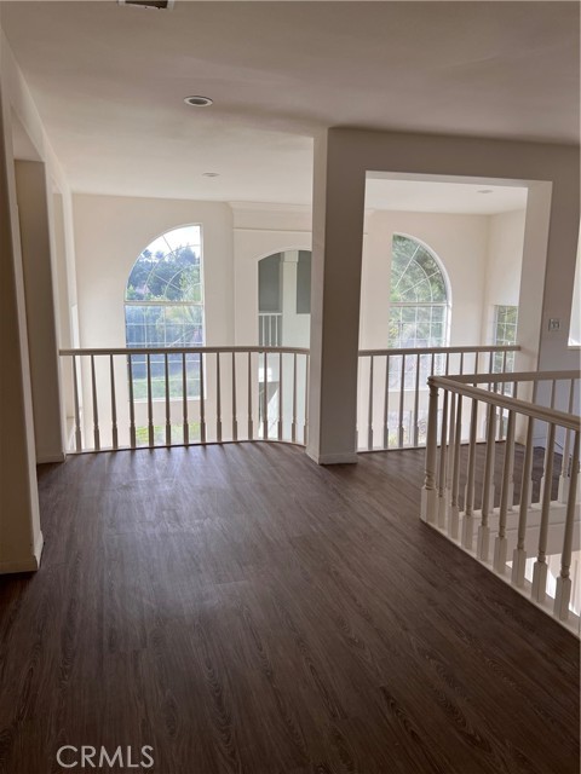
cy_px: 387
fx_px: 582
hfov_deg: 53.1
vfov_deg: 67.3
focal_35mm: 26
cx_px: 290
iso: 50
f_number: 1.5
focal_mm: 5.7
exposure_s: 1/482
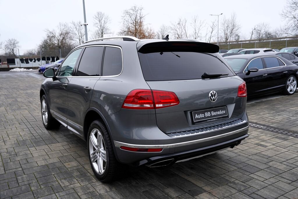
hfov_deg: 58.7
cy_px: 100
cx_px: 149
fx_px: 265
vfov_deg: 41.1
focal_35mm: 32
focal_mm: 32
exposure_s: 1/80
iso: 100
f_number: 4
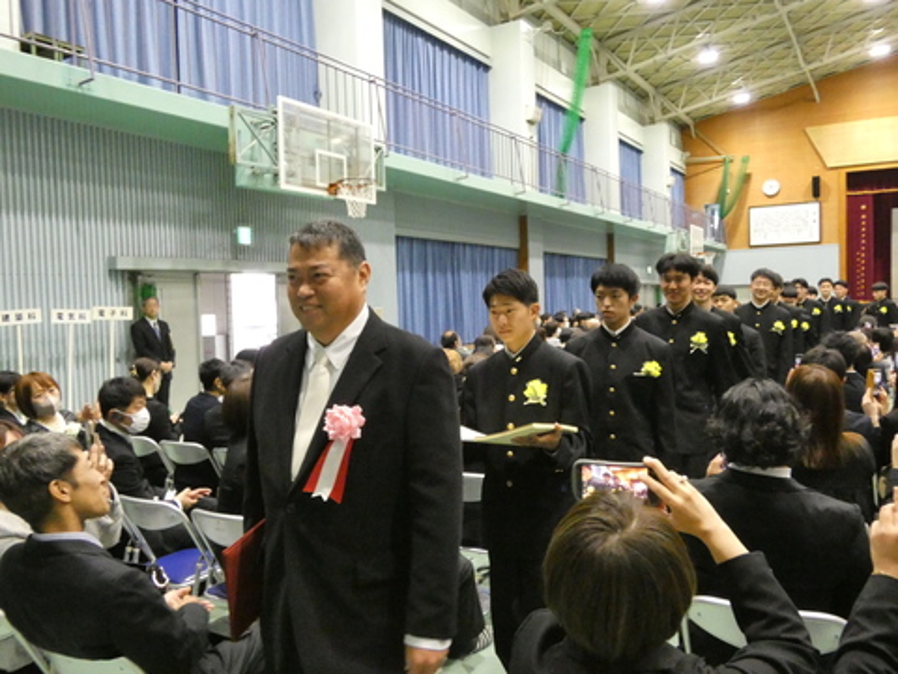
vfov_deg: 49.7
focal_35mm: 28
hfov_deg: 63.4
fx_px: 726
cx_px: 449
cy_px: 337
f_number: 3.2
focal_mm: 5
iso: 1600
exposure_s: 1/80
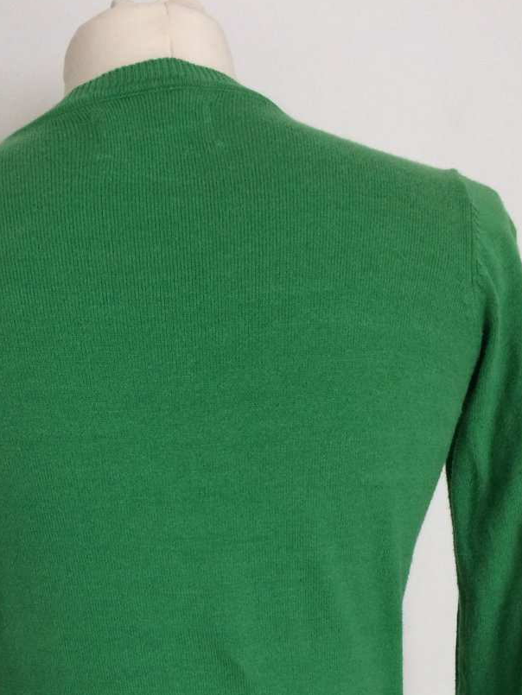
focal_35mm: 48
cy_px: 564
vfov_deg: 38.1
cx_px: 151
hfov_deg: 29.9
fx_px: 965
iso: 50
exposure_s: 1/30
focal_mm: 4.15
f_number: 2.2
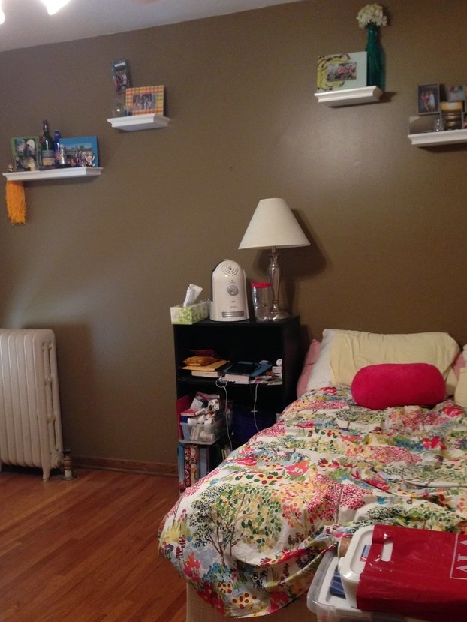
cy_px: 343
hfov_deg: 33.5
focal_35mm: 43
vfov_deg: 43.8
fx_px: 773
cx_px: 183
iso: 200
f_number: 2.4
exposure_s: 1/20
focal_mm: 4.12
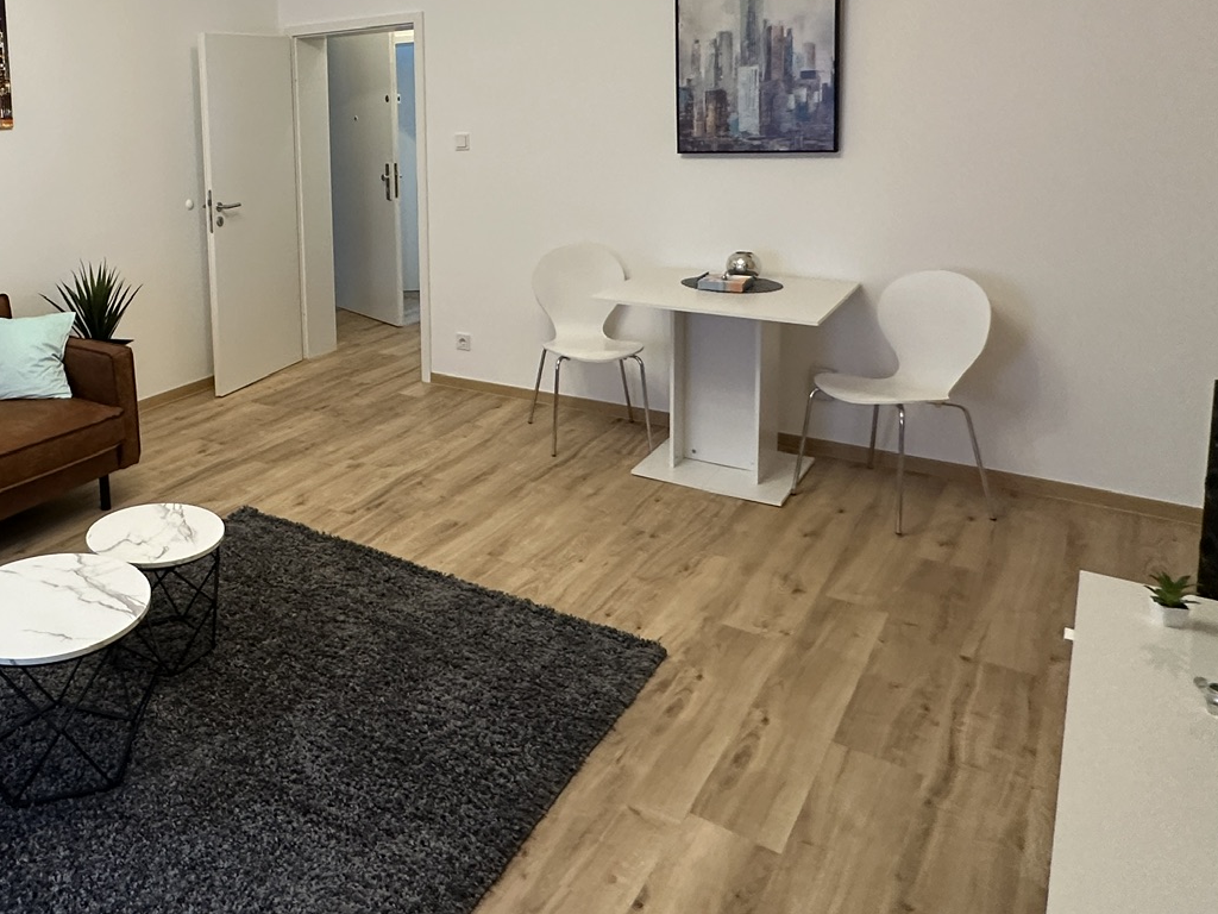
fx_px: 985
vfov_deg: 47.6
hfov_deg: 58.1
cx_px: 226
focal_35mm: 28
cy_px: 211
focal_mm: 2.22
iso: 250
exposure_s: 1/100
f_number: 2.2
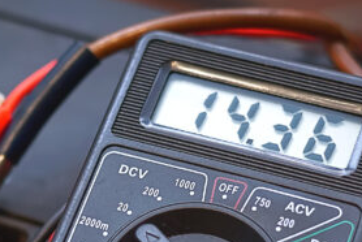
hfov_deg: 11.1
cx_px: 34
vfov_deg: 7.4
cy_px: 267
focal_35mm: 184
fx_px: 1852
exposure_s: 1/100
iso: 800
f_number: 2.8
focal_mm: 50
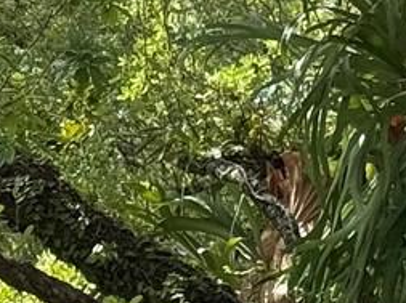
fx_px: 3560
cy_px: 539
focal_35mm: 304
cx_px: -448
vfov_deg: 4.8
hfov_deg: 6.3
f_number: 1.78
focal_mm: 6.76
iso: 100
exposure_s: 1/2667
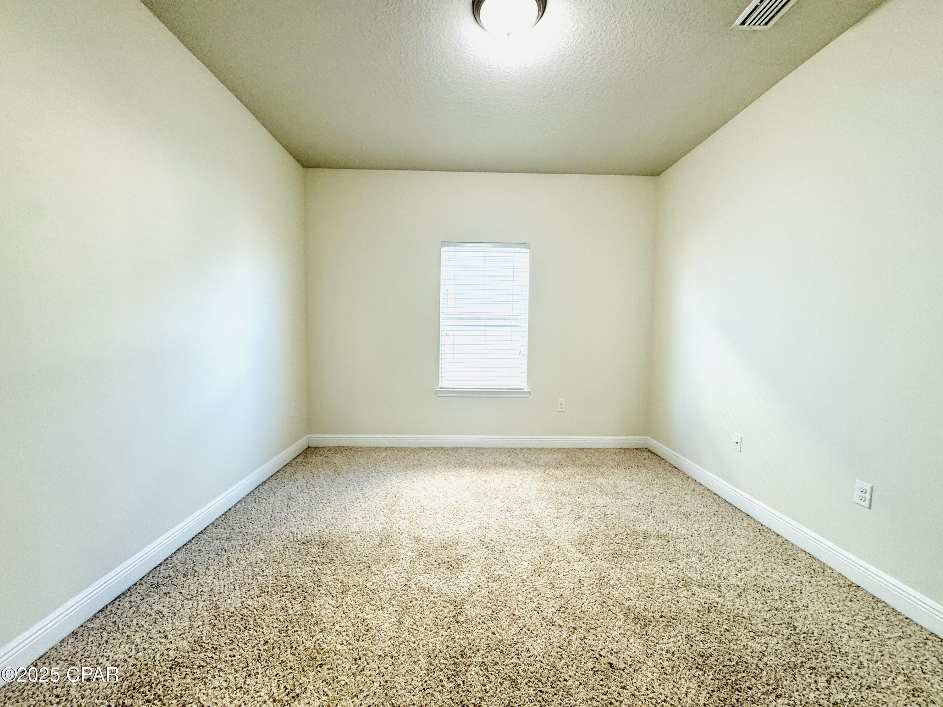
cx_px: 472
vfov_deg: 85.7
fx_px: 381
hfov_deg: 102.1
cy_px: 354
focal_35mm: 14
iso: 200
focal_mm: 2.22
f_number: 2.2
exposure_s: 1/60
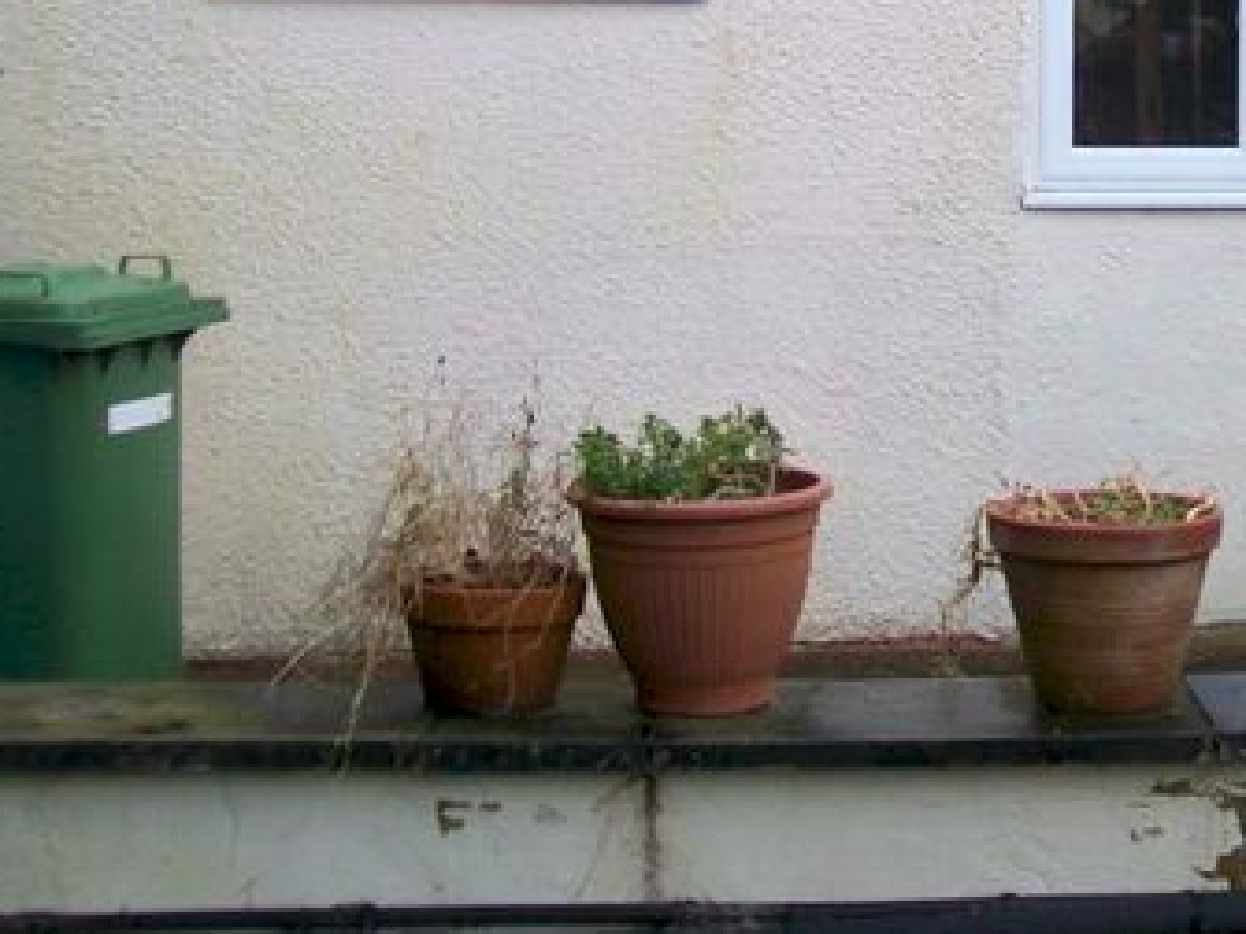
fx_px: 2700
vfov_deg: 19.2
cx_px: 1094
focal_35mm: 75
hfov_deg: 25.3
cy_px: 32
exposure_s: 1/125
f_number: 2.7
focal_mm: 6
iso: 64
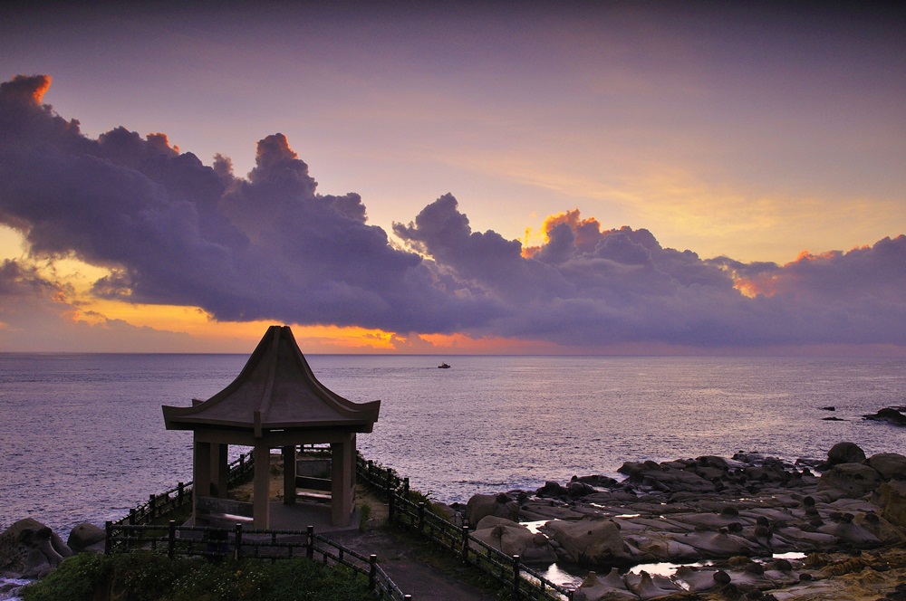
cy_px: 300
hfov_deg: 57.3
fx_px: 829
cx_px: 453
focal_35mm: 33
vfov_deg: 39.9
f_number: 13
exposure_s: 1/8
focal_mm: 22
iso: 400
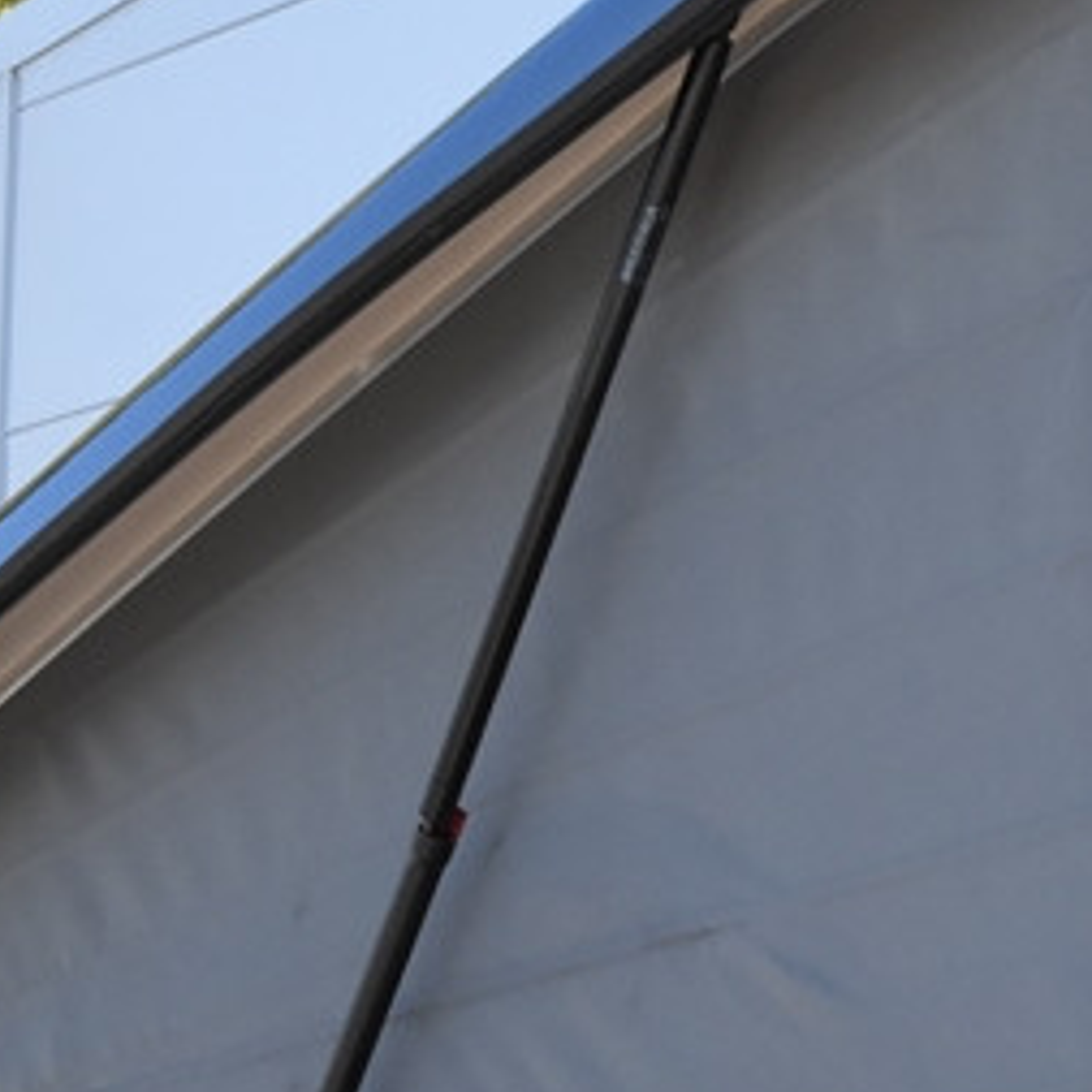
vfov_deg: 8.9
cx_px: 1109
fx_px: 6995
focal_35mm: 196
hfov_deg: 8.9
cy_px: 969
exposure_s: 1/640
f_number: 13
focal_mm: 38
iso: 1600
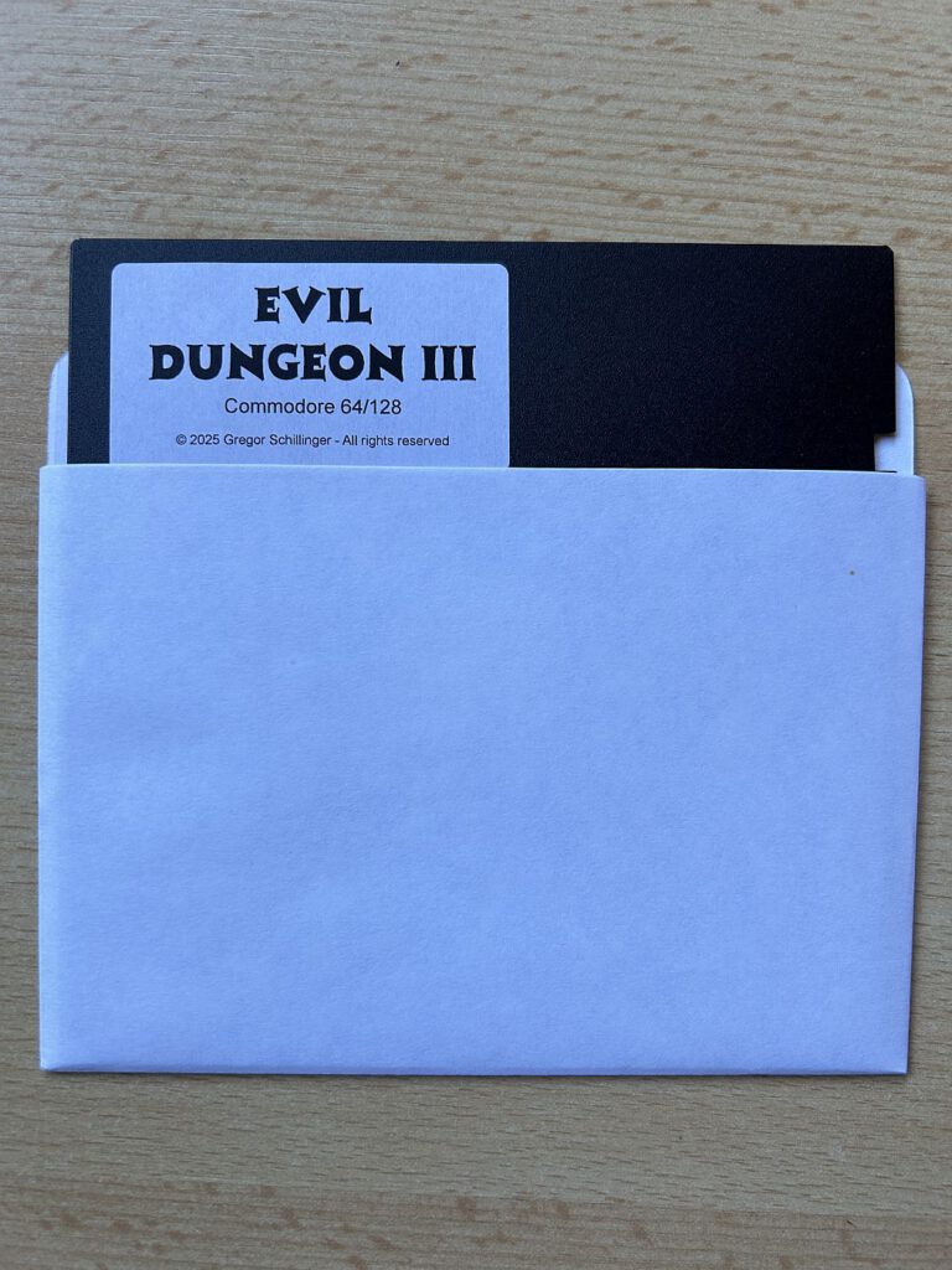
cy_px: 635
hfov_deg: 53.1
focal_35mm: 26
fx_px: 953
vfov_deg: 67.3
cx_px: 476
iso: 100
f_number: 1.5
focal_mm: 5.7
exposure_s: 1/121
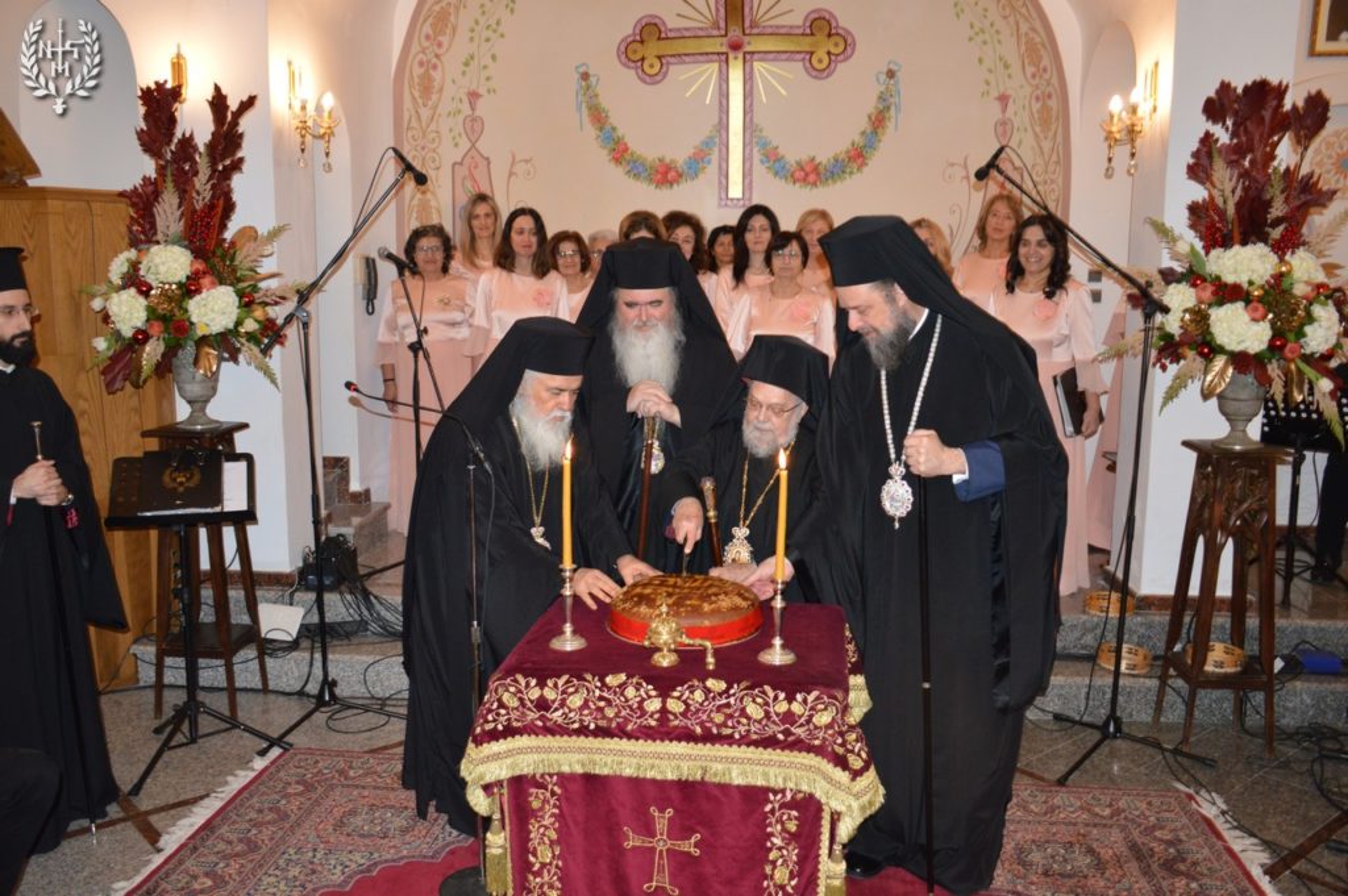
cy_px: 448
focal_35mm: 30
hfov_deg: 62.0
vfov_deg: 43.5
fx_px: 1122
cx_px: 674
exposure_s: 1/60
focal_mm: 20
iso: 800
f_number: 3.5
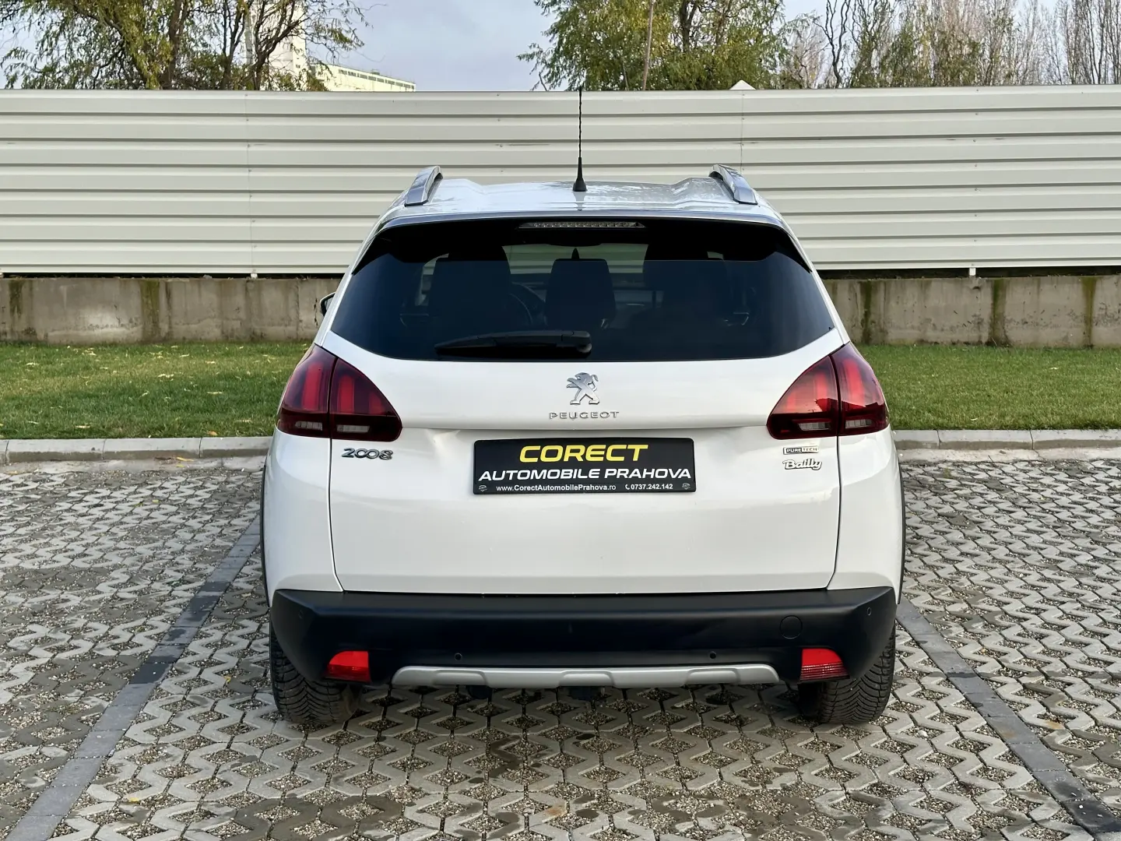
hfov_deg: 39.7
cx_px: 560
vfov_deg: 30.3
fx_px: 1554
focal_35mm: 48
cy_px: 420
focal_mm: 6.86
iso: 64
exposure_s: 1/1433
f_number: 1.78
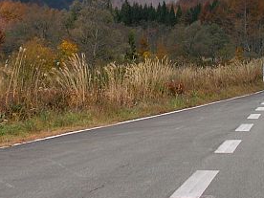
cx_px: 205
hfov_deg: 22.0
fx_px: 671
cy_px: -2
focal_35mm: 88
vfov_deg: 16.4
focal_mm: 5.8
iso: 50
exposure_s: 1/786
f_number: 4
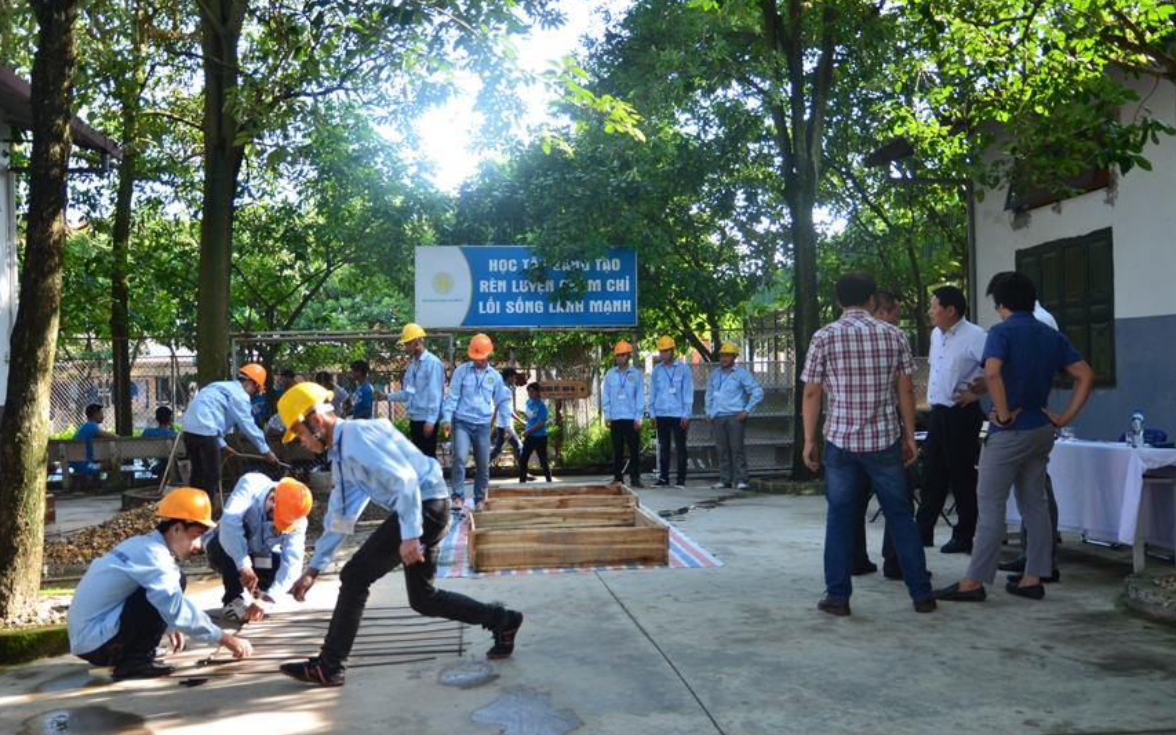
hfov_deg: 52.8
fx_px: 1186
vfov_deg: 34.4
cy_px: 366
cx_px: 586
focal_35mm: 37
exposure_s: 1/320
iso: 250
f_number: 2.8
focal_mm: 24
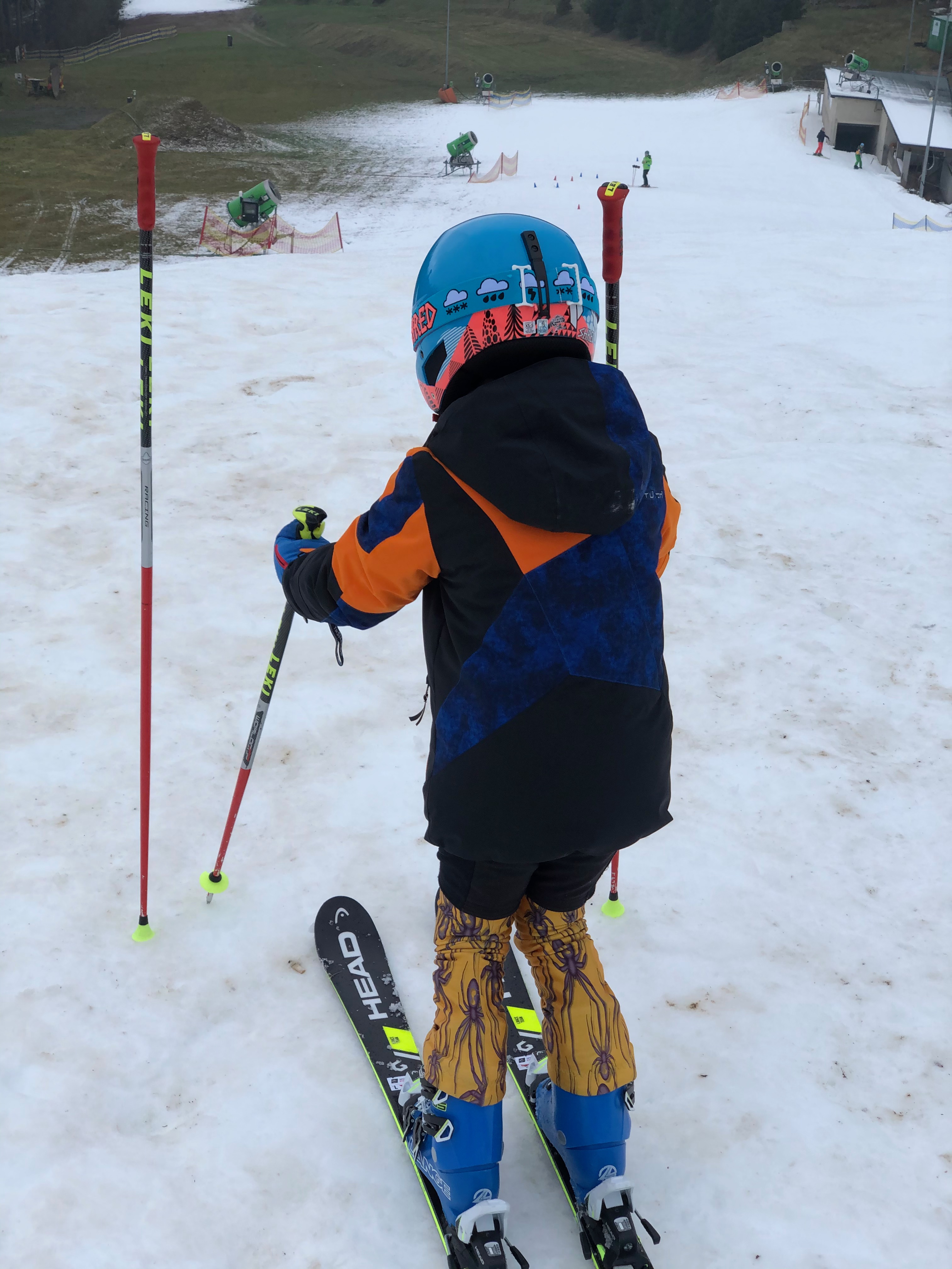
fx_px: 1907
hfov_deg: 28.0
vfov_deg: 36.8
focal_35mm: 52
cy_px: 634
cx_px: 476
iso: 16
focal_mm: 6
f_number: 2.4
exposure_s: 1/120
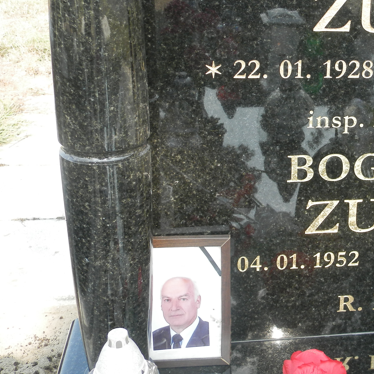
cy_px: 130
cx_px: 339
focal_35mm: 55
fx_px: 672
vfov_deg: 30.9
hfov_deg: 29.7
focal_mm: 6.1
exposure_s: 1/125
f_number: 3.3
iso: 80
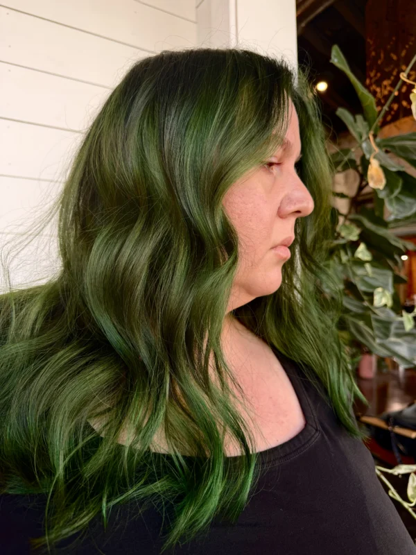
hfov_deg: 56.8
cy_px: 278
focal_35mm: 24
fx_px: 385
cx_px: 208
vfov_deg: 71.6
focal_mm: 6.76
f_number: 1.78
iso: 100
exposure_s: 1/120
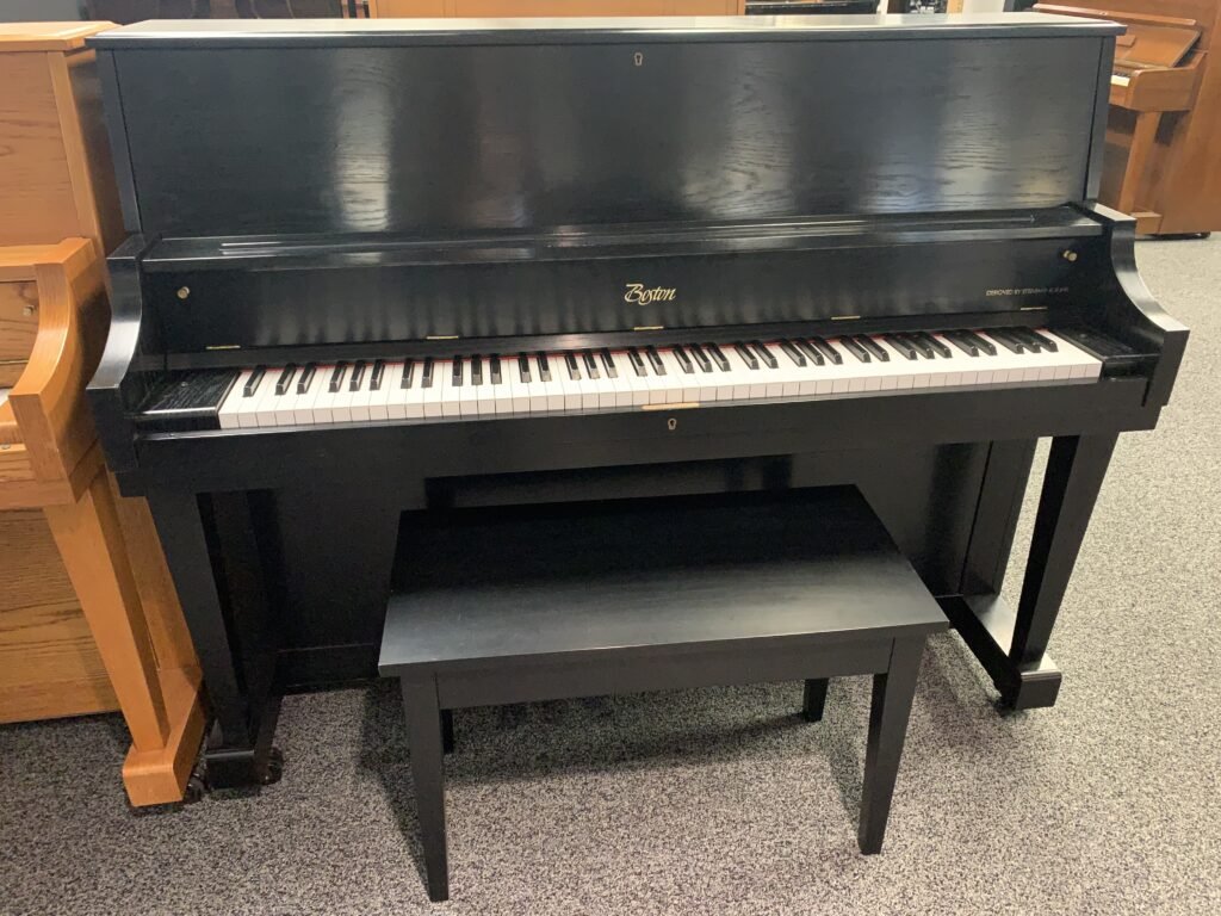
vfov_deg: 53.1
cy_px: 458
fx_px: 917
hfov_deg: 67.3
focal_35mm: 26
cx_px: 610
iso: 500
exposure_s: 1/30
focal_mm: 4.25
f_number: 1.8
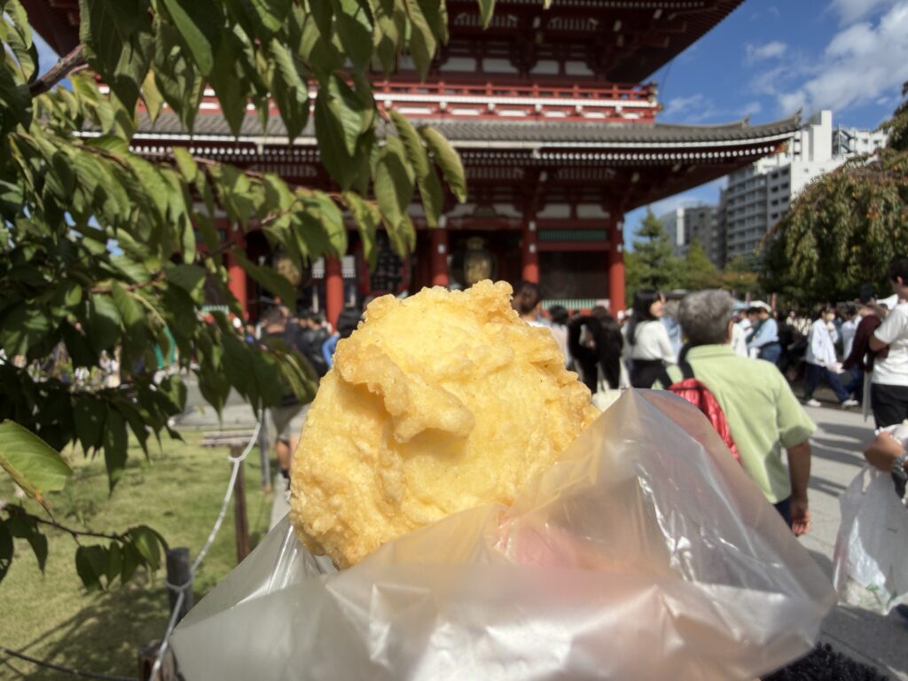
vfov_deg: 56.8
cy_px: 340
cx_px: 454
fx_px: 630
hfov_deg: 71.6
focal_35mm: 24
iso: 16
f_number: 2.2
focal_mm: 2.22
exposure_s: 1/2421
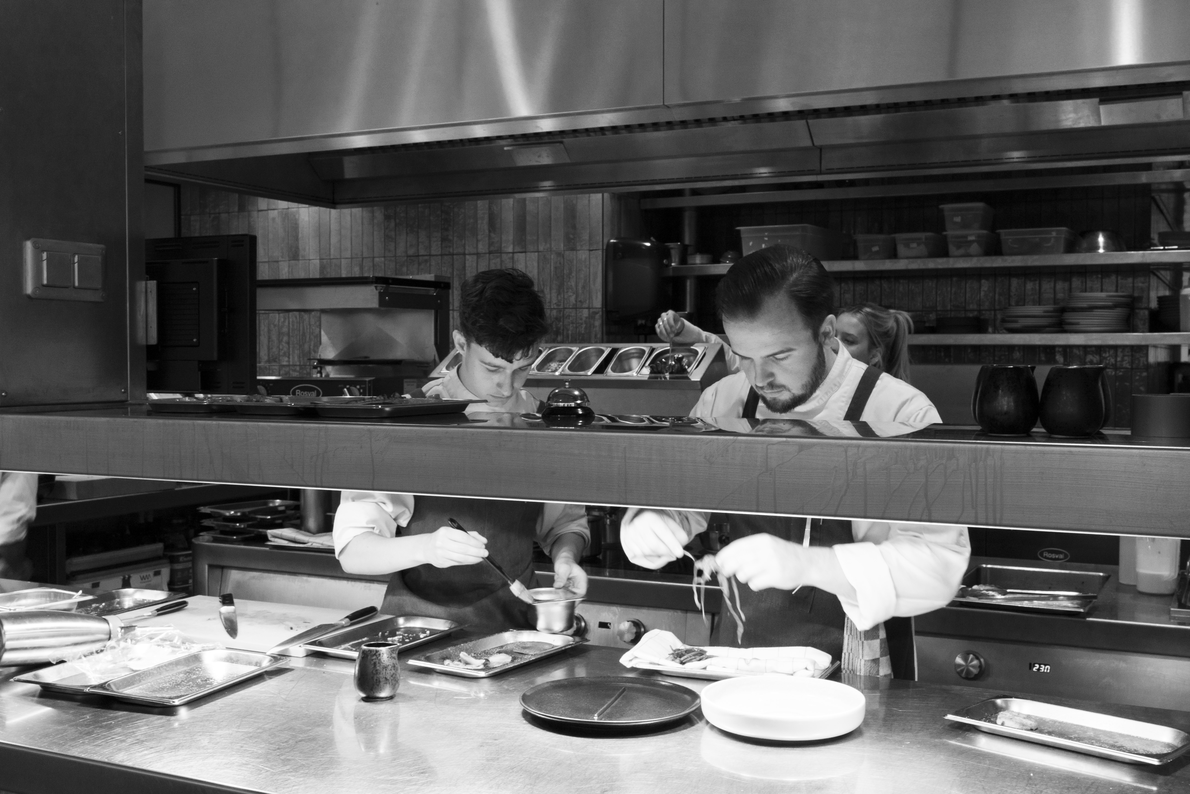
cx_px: 595
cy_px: 397
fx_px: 1223
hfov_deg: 51.9
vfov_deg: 36.0
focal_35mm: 37
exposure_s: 1/50
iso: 100
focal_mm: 25
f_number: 10
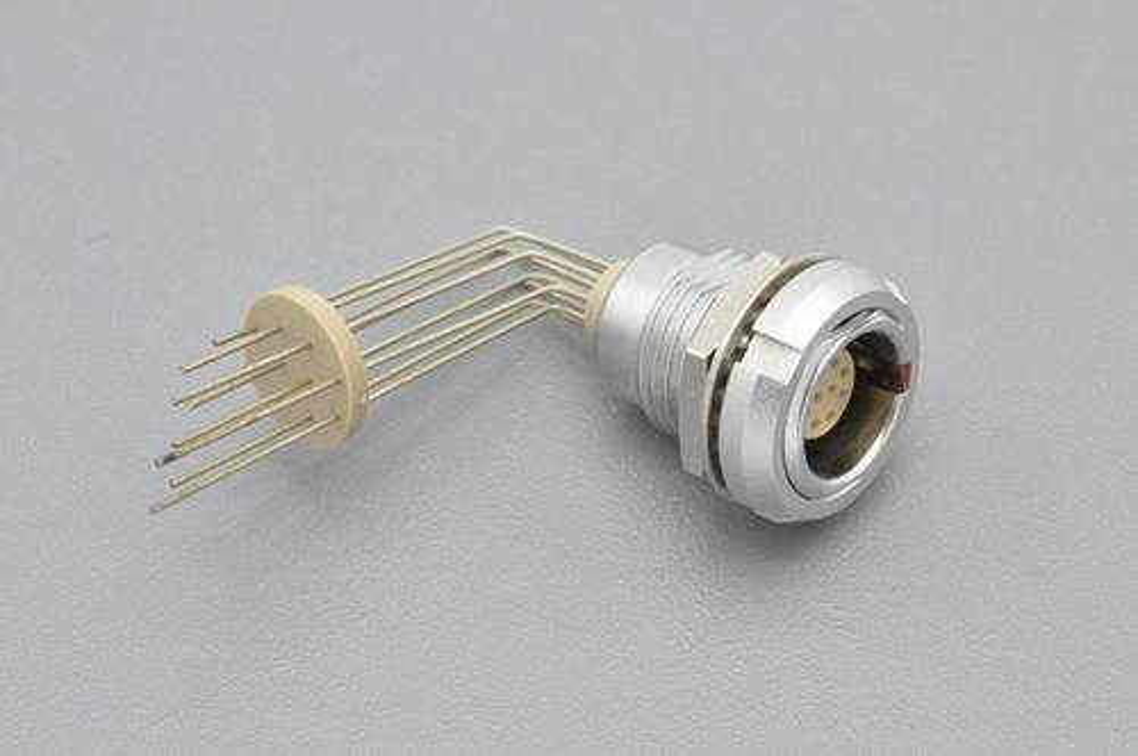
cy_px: 378
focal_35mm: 60
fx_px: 1894
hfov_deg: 33.4
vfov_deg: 22.6
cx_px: 569
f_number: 16
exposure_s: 1/80
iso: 900
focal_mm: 40
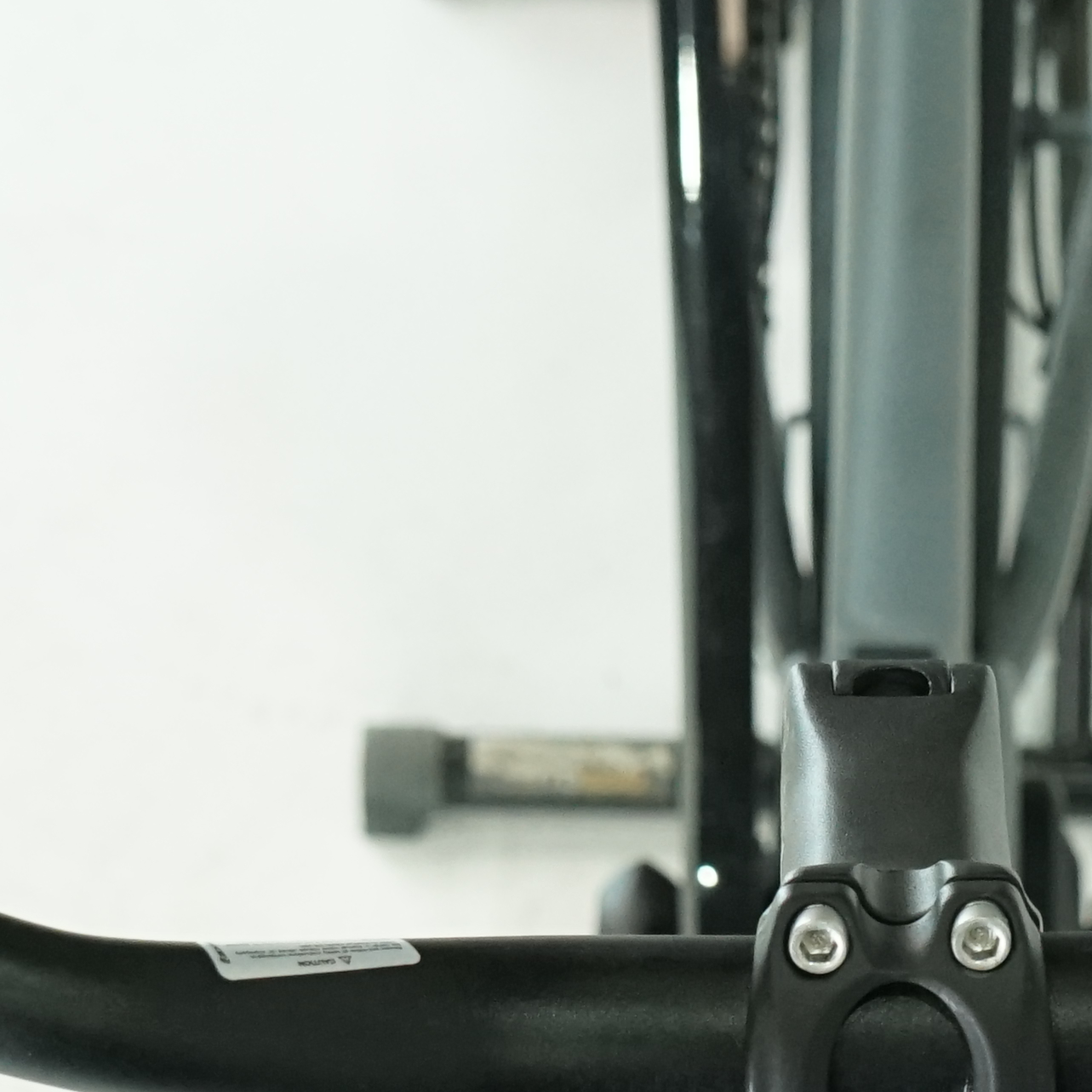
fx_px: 5389
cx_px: 868
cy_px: 1292
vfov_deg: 11.4
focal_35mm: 151
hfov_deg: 11.5
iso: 2000
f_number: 5.6
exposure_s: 1/200
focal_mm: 38
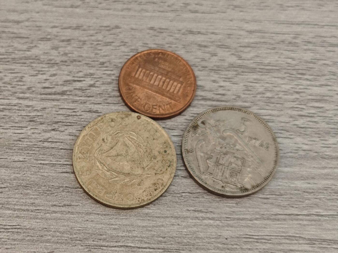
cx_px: 169
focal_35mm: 75
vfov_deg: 19.6
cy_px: 126
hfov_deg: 26.0
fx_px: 732
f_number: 1.9
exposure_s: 1/50
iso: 500
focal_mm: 8.7
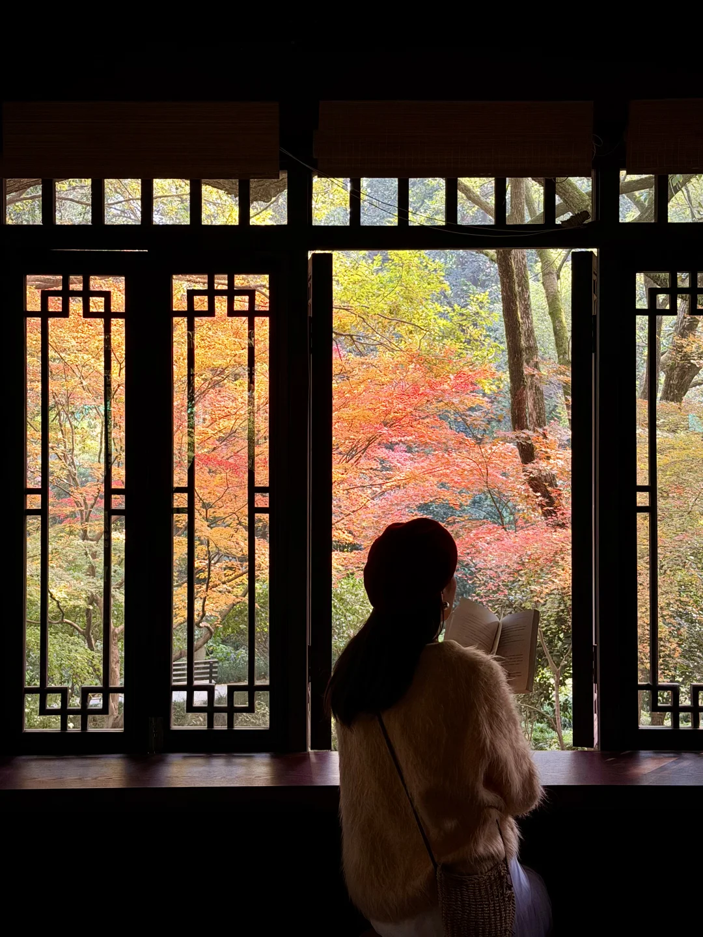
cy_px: 468
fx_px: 1300
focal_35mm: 48
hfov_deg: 30.3
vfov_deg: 39.7
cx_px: 352
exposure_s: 1/236
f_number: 1.78
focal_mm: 6.76
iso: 64
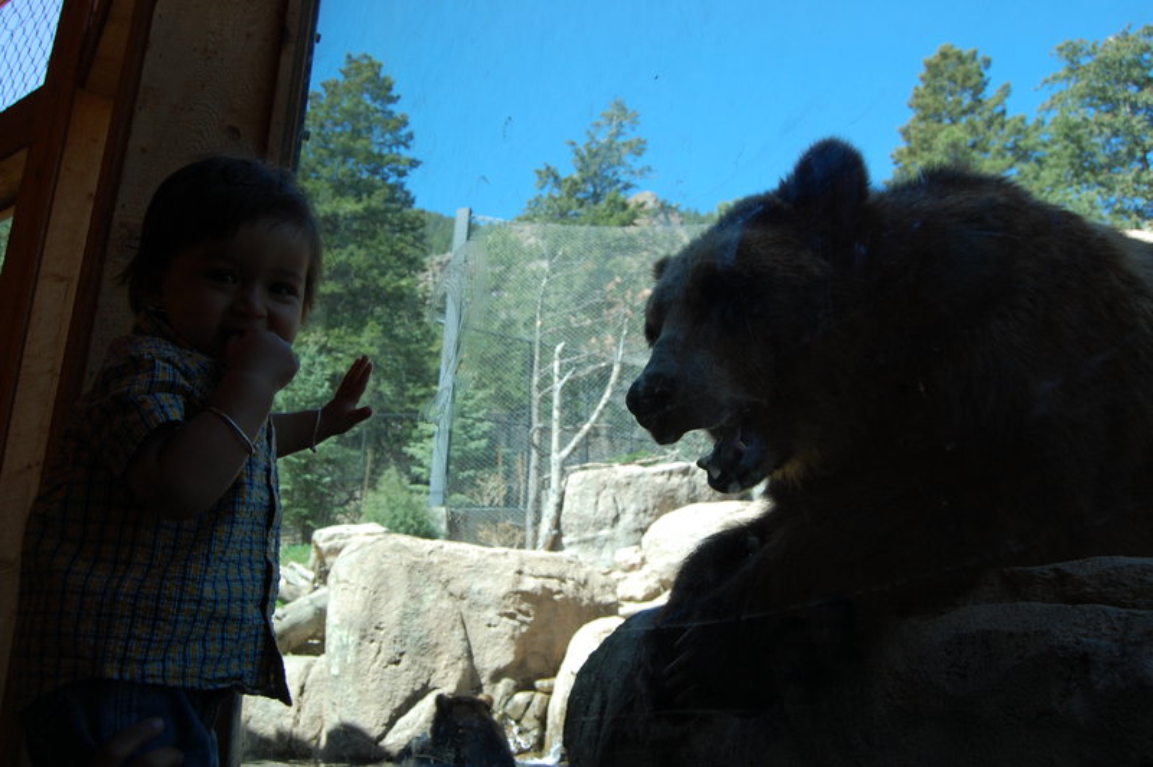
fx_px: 960
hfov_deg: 62.0
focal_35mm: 30
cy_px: 384
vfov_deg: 43.5
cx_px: 576
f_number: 6.3
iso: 200
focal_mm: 20
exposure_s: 1/160
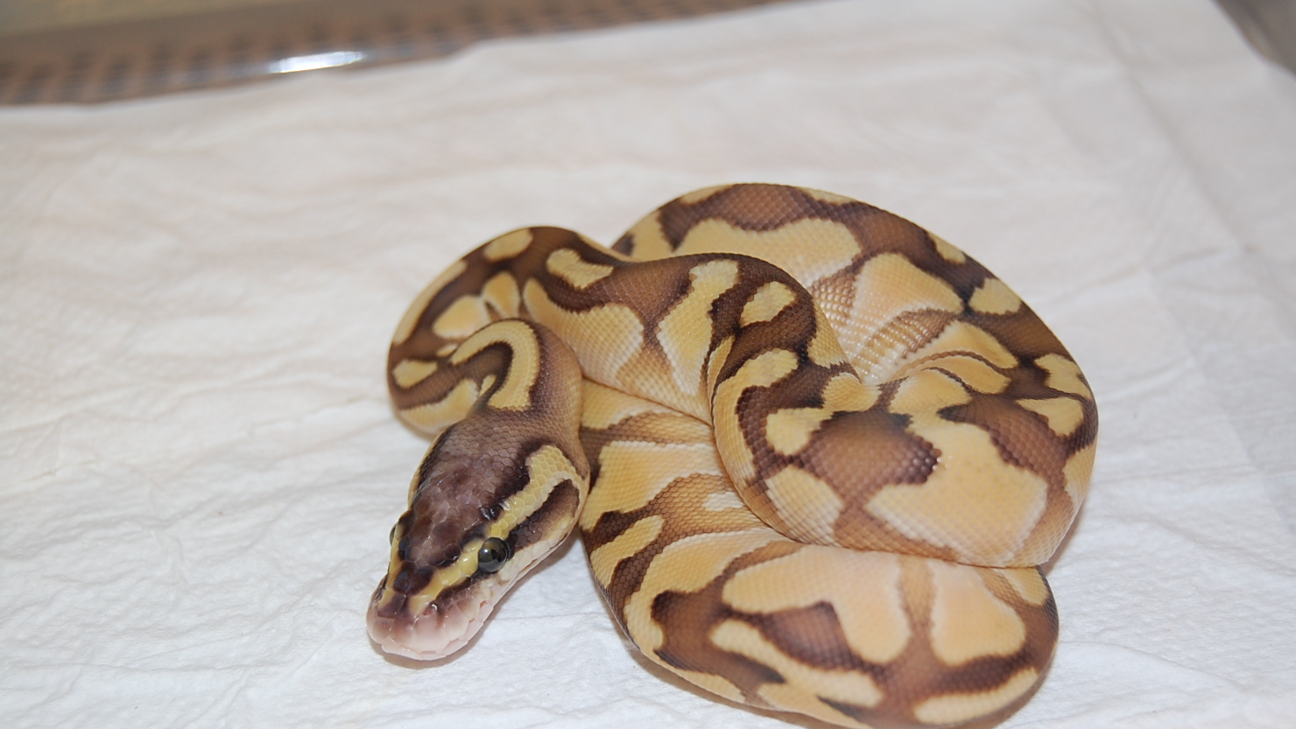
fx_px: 2303
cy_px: 432
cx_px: 657
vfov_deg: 18.0
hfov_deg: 31.4
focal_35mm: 67
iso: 400
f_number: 5.3
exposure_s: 1/60
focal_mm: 42
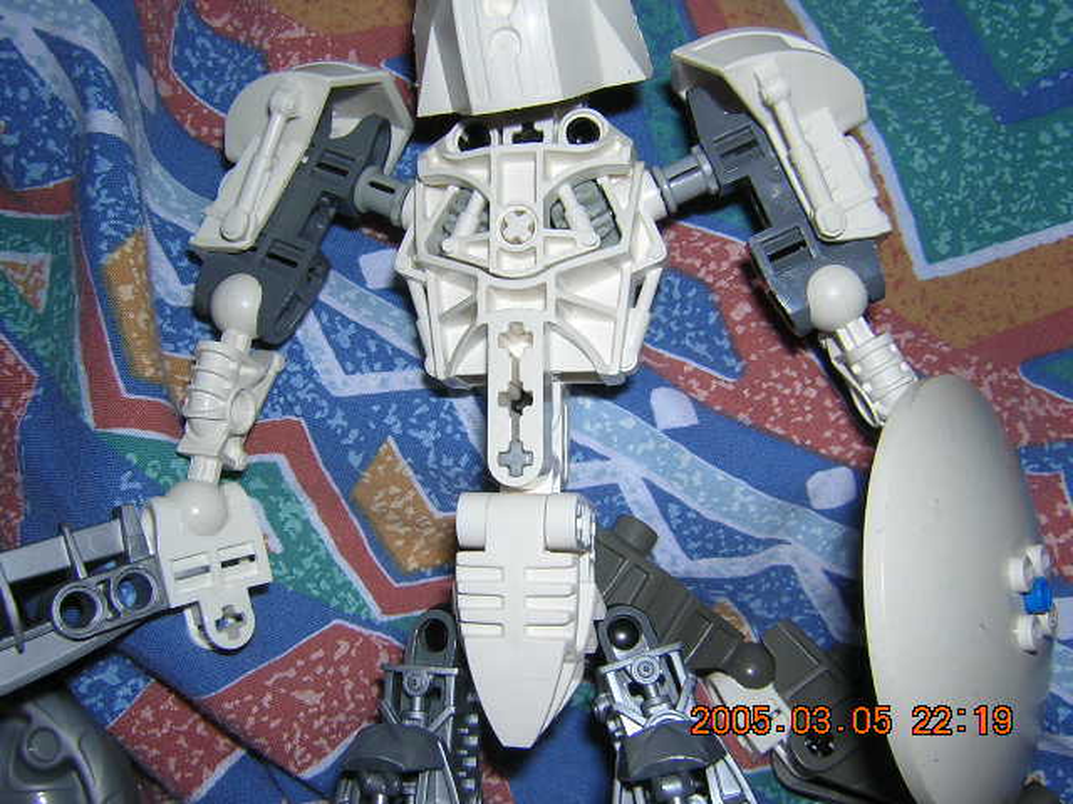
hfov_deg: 51.4
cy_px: 402
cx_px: 536
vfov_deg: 39.7
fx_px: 1116
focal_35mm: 36
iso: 100
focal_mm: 4.7
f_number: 5.2
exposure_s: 1/60.1
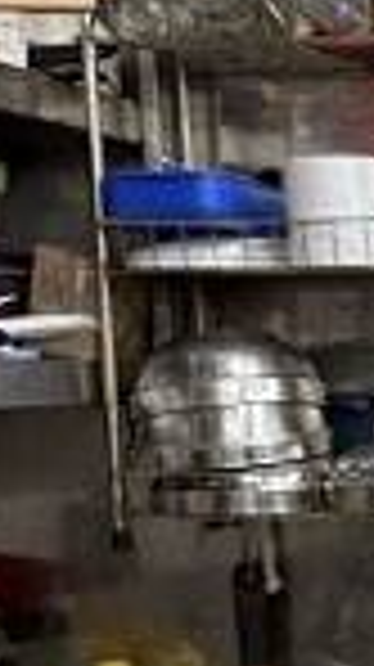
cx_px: 1199
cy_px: 522
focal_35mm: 113
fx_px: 1997
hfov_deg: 8.5
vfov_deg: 18.8
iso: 160
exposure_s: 1/120
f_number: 1.78
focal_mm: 6.76
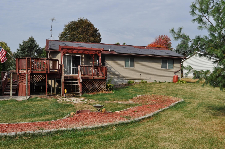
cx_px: 112
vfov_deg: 39.9
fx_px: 206
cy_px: 74
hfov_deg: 57.3
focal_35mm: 33
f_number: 10
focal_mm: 22
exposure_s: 1/400
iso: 200
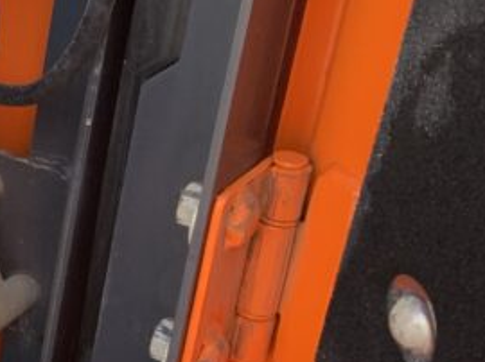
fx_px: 1540
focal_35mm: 110
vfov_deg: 13.4
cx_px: -408
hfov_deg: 15.3
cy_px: 186
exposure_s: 1/122
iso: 32
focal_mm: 3
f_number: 1.8
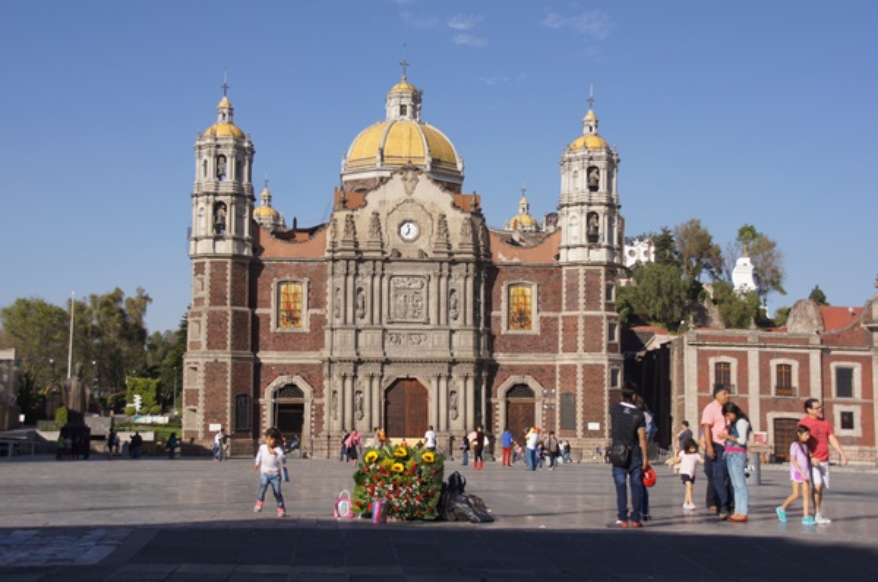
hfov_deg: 37.9
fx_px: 1278
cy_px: 291
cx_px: 439
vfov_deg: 25.7
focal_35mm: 52
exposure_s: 1/640
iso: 100
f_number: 5.6
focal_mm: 35
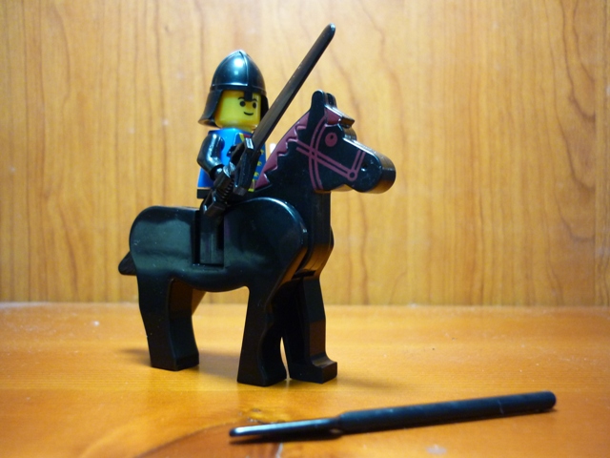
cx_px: 305
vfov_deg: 42.9
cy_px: 229
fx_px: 582
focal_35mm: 33
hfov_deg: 55.4
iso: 320
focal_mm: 5.5
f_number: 2.8
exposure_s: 1/30
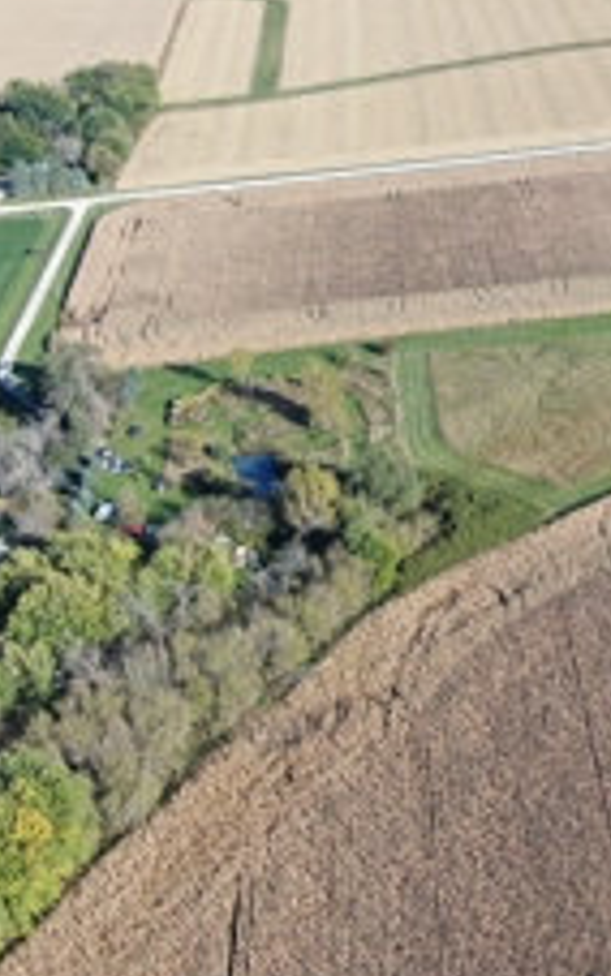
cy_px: 378
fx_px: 1837
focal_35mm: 69
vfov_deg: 29.7
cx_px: 783
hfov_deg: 17.7
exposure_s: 1/500
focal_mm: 6.35
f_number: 3.4
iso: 100
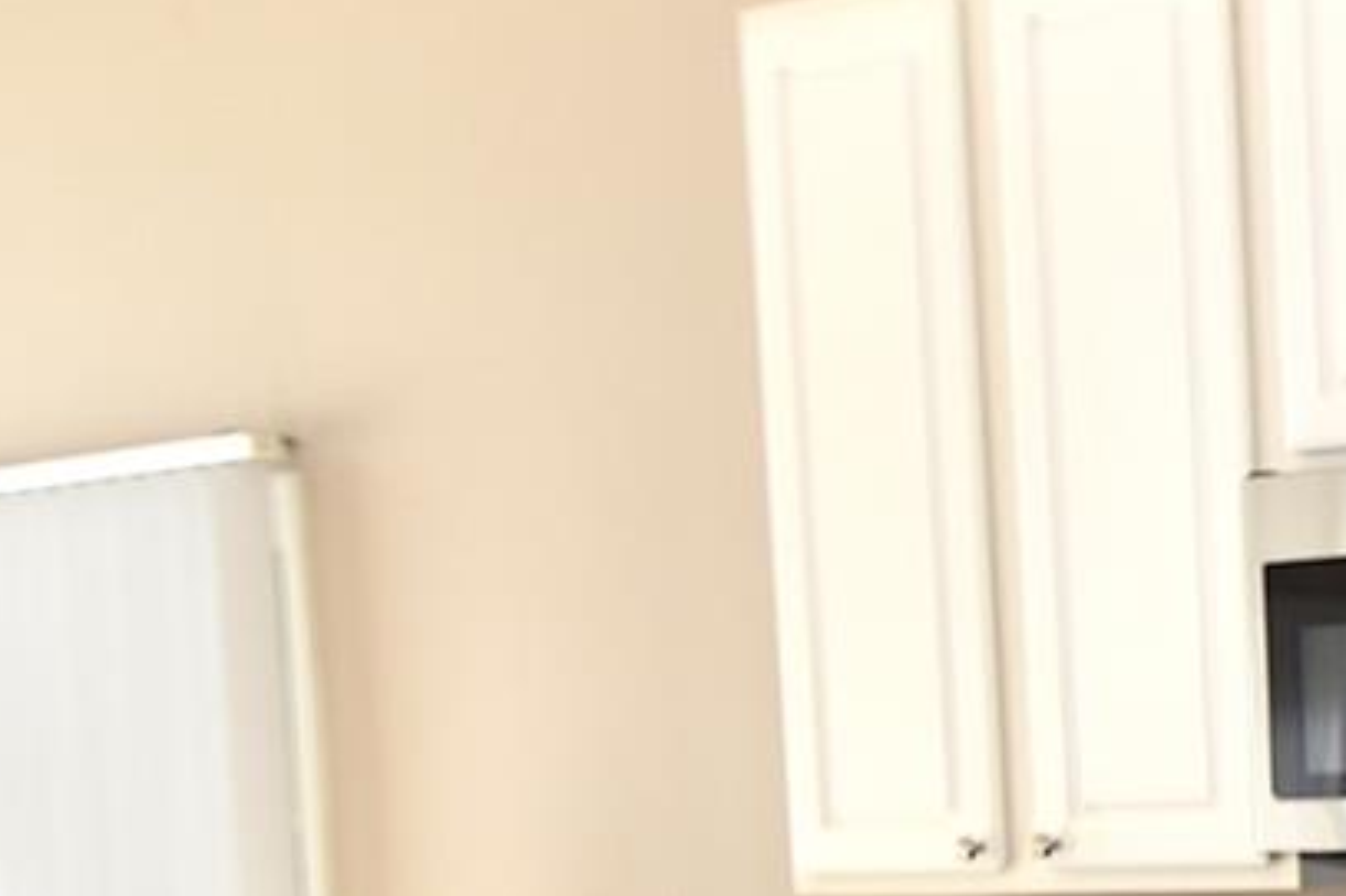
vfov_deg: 22.1
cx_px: 1905
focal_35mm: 59
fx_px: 2205
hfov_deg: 26.6
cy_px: 903
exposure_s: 1/100
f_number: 5
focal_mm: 10
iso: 200
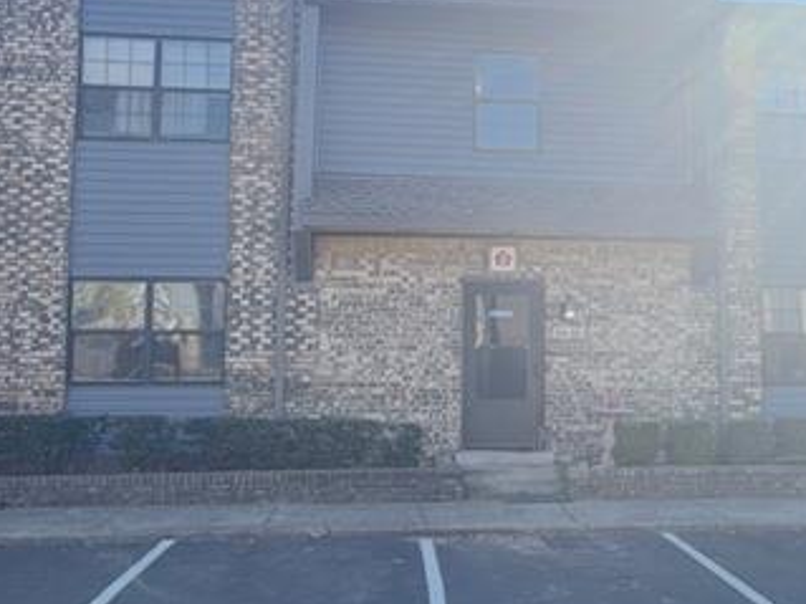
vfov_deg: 32.1
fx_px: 1047
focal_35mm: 45
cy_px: 268
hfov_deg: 41.7
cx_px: 513
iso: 64
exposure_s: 1/1497
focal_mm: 2.22
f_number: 2.2
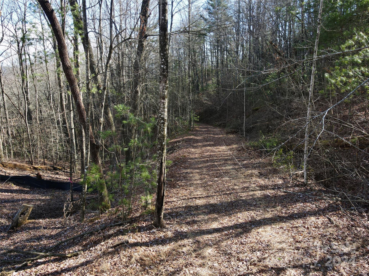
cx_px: 184
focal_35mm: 24
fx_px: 256
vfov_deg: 56.8
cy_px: 138
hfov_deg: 71.6
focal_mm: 4.5
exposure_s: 1/120
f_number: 2.8
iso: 100
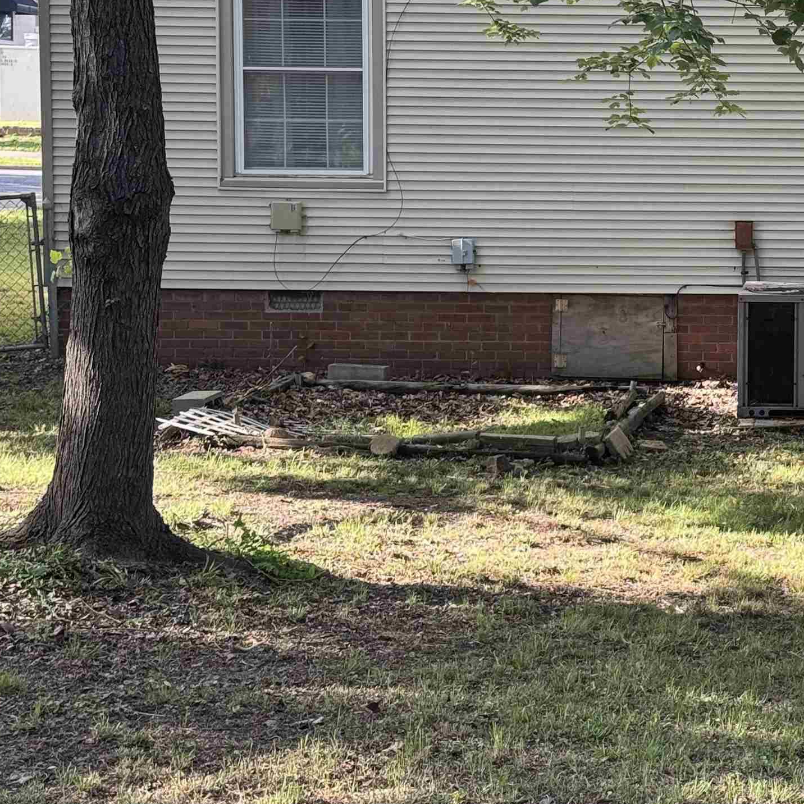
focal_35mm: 91
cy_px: 291
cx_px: 827
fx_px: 2391
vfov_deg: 19.0
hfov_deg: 18.5
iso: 50
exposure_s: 1/189
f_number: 1.78
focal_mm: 6.76
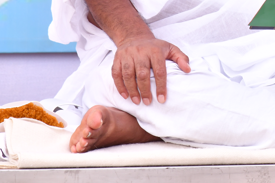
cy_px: -114
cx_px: 349
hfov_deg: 4.7
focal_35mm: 433
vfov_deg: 3.2
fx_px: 3308
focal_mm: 120
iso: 400
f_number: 6.3
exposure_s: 1/250
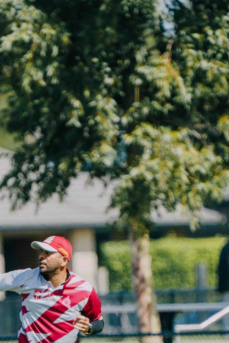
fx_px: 10887
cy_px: 286
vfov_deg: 1.8
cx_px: 27
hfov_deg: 1.2
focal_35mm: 1141
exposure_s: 1/1000
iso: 250
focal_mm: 600
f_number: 6.3
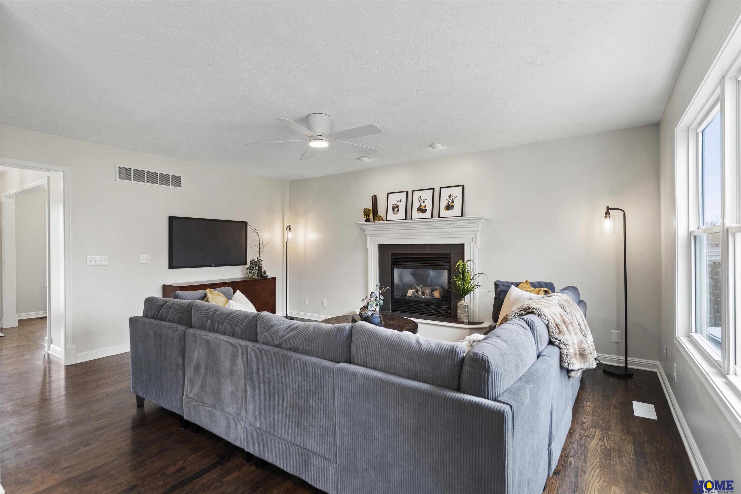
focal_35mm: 17
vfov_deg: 70.4
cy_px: 247
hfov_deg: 93.3
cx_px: 370
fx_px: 350
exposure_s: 1/40
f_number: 2.8
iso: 100
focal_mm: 17
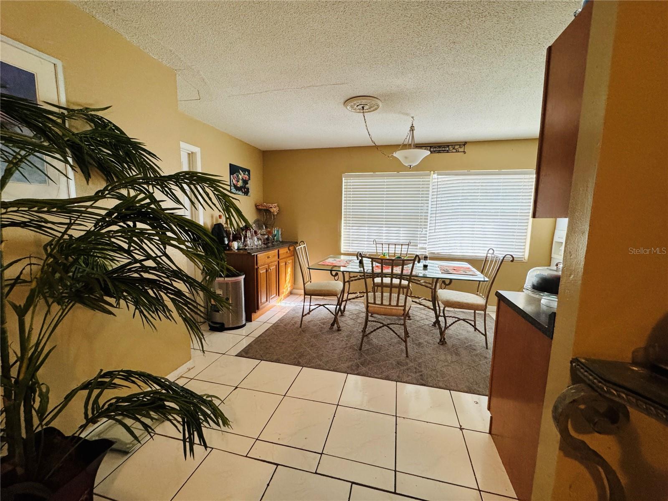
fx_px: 270
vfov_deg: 85.7
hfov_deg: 102.1
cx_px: 334
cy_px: 250
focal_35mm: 14
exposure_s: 1/60
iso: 400
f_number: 2.2
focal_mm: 2.22
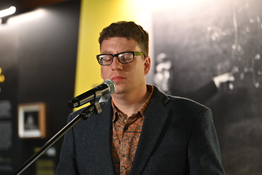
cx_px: 131
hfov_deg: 17.8
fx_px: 837
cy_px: 88
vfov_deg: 11.9
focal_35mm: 115
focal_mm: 115
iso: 3600
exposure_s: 1/200
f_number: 2.8
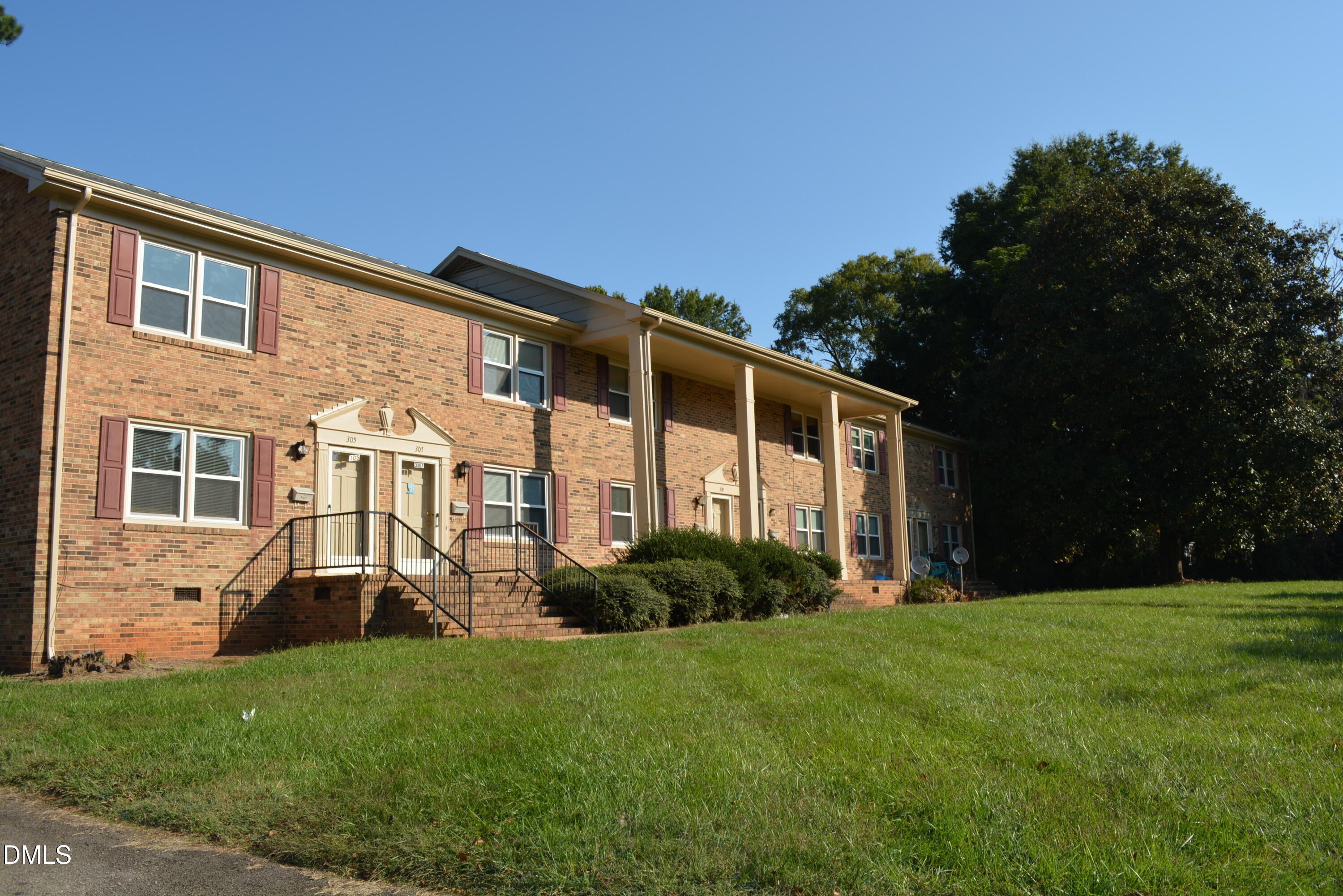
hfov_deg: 67.4
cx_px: 672
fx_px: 1007
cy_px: 448
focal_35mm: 27
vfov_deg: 47.9
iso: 100
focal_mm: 18
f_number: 8
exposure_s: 1/200
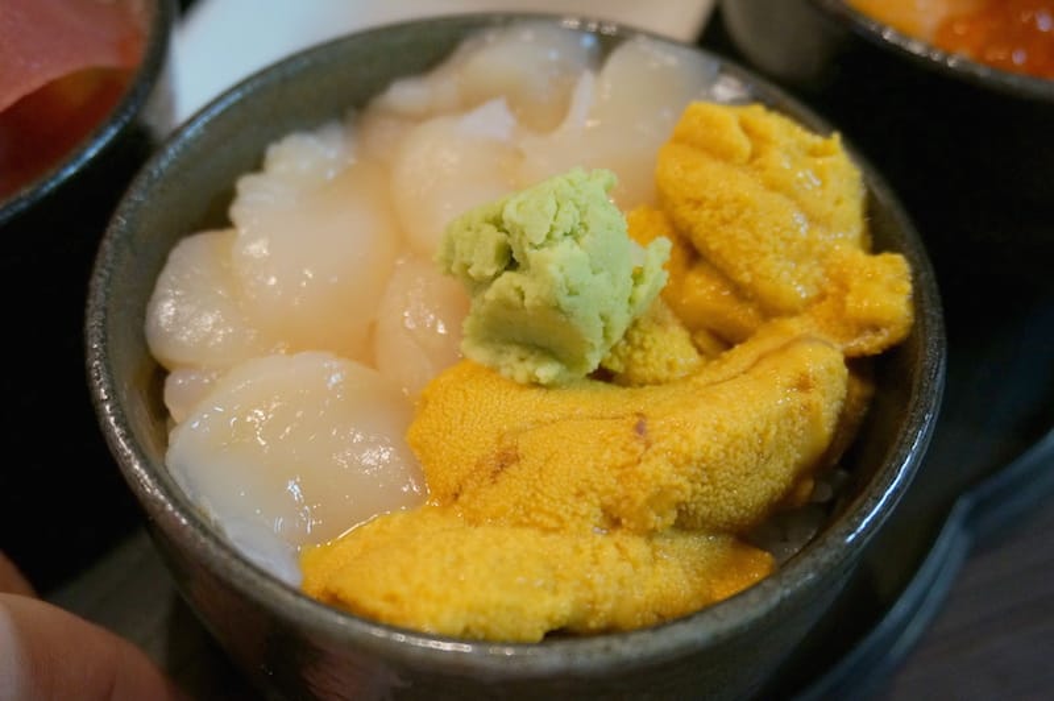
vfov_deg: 34.2
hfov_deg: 49.6
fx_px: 1141
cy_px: 350
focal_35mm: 39
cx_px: 527
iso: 1250
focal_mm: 26
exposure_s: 1/60
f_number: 4.5
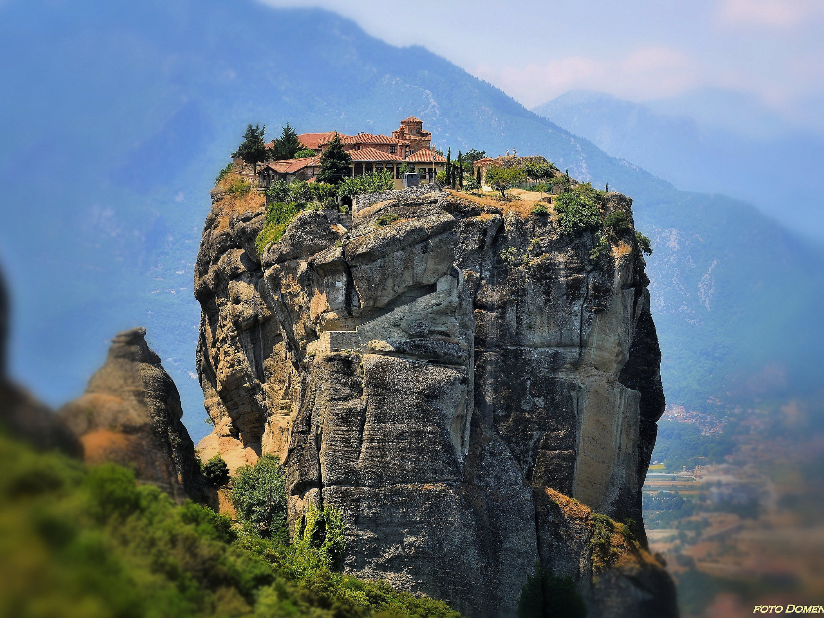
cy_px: 310
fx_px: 2737
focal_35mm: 115
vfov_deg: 12.9
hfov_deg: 17.1
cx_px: 446
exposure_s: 1/200
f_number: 7.1
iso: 200
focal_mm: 70
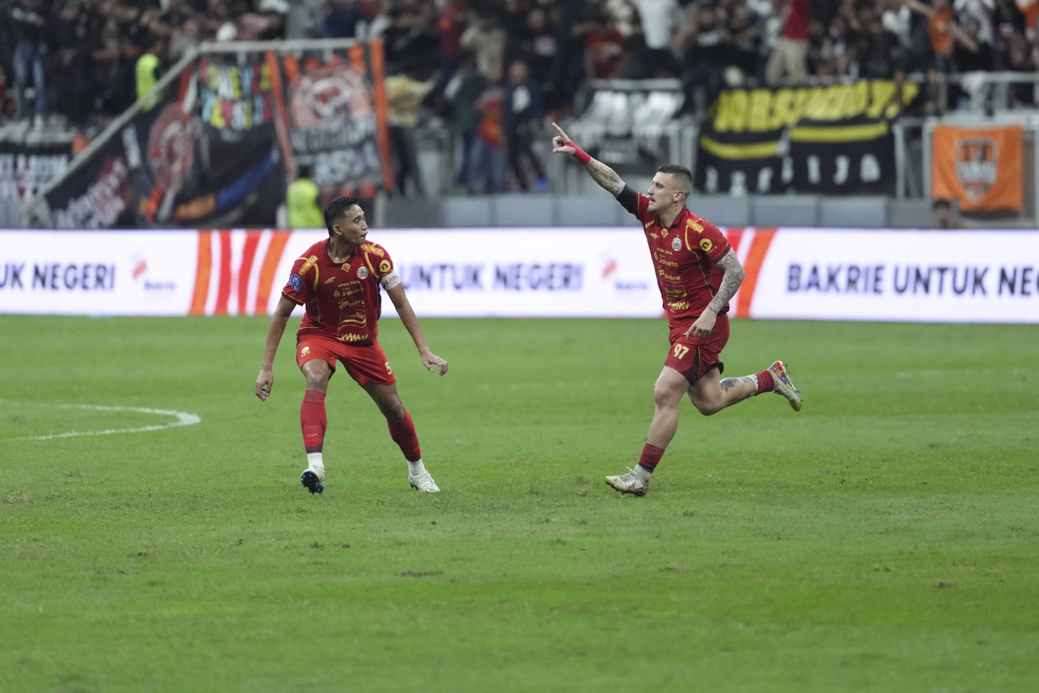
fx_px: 8658
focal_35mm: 300
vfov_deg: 4.6
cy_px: 346
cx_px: 520
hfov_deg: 6.9
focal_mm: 300
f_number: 2.8
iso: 4000
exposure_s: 1/1600
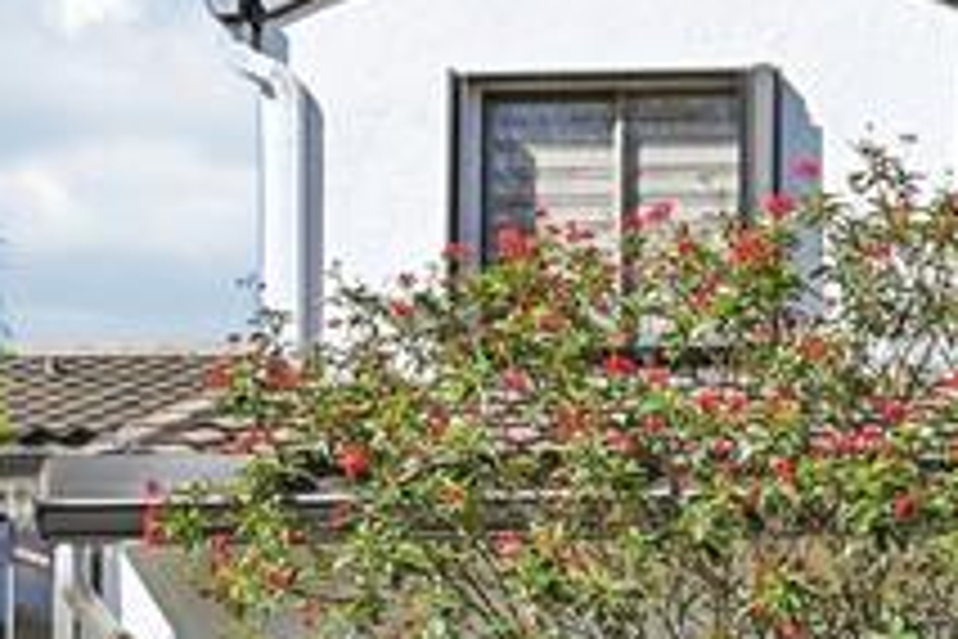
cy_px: 722
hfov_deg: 20.9
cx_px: 1111
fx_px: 2445
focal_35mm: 92
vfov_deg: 14.5
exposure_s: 1/4000
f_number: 8
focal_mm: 24.5
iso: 1250
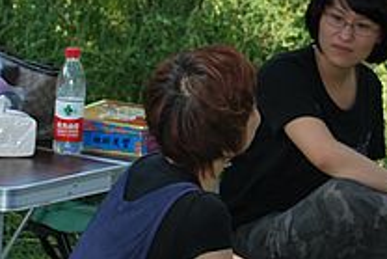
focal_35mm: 208
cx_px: 210
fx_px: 2237
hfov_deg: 9.9
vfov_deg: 6.6
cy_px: -13
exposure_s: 1/160
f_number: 5
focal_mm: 32
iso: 100
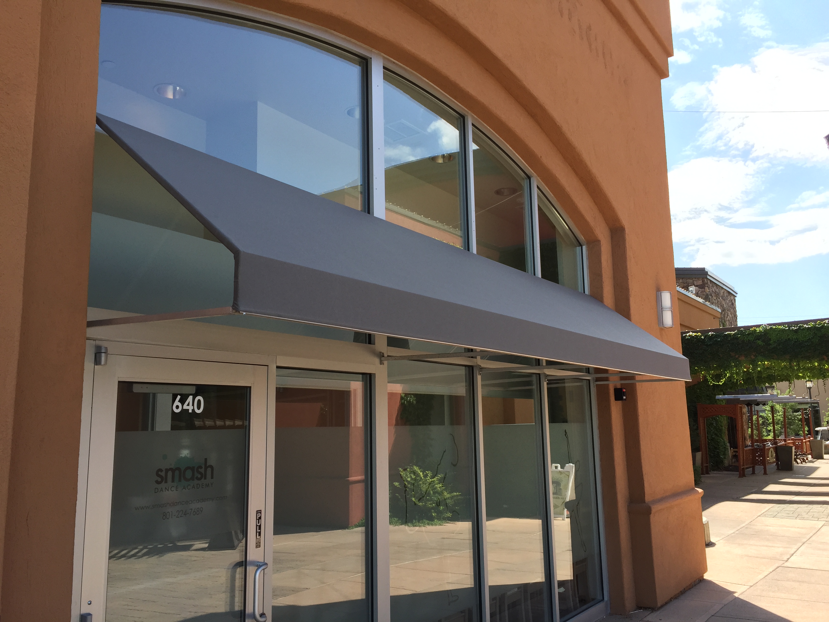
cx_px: 414
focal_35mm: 29
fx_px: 695
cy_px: 311
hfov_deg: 61.7
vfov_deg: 48.2
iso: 32
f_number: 2.2
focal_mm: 4.15
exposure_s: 1/608
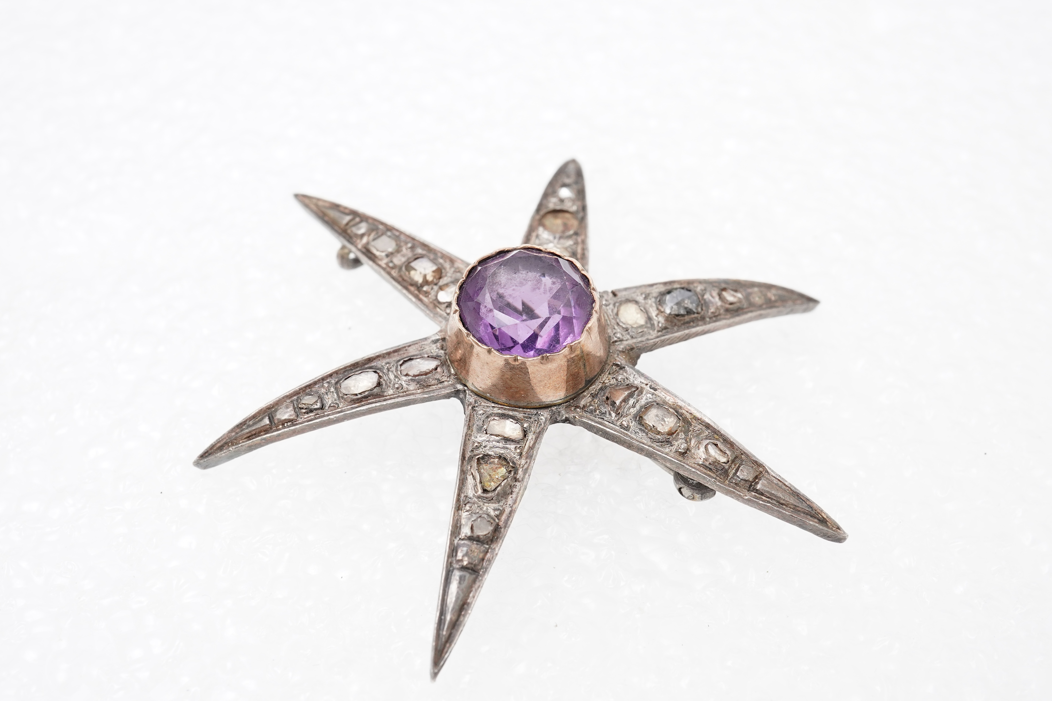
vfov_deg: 29.9
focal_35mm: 45
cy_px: 350
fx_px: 1315
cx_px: 526
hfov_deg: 43.6
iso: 640
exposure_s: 1/125
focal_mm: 30
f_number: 18
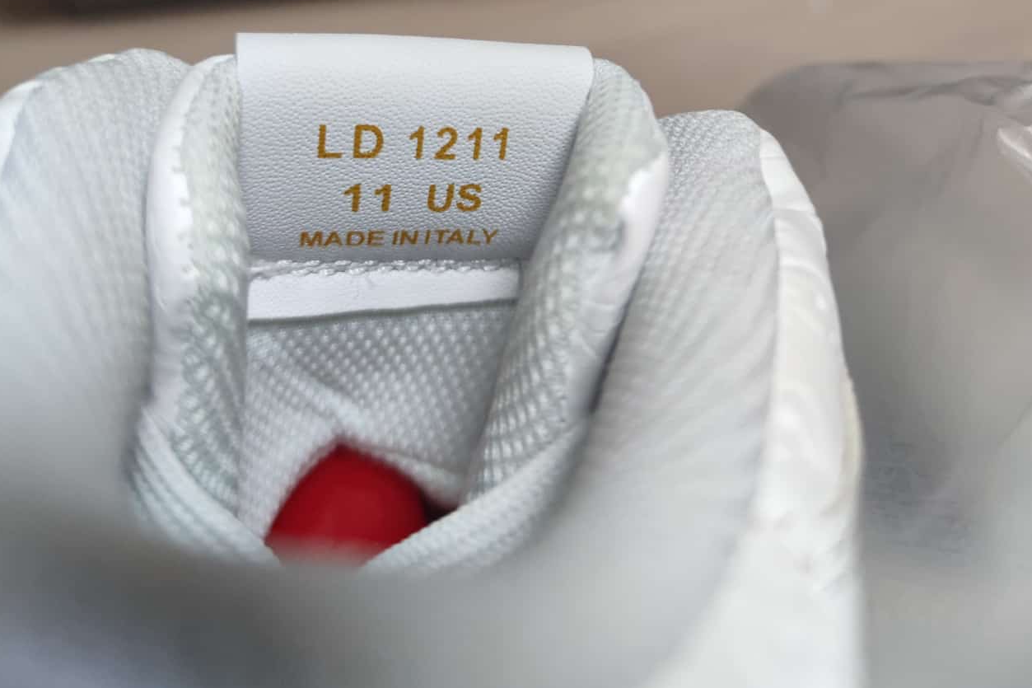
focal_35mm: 34
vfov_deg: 36.3
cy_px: 57
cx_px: 510
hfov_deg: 55.8
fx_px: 974
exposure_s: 1/100
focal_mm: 6.72
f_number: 1.69
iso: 262
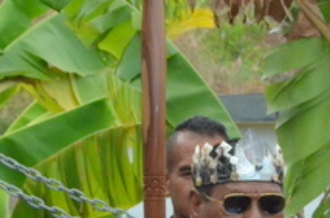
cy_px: 397
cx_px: 544
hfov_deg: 5.5
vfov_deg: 3.7
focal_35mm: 371
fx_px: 3393
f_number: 16
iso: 3200
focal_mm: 66
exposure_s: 1/1000
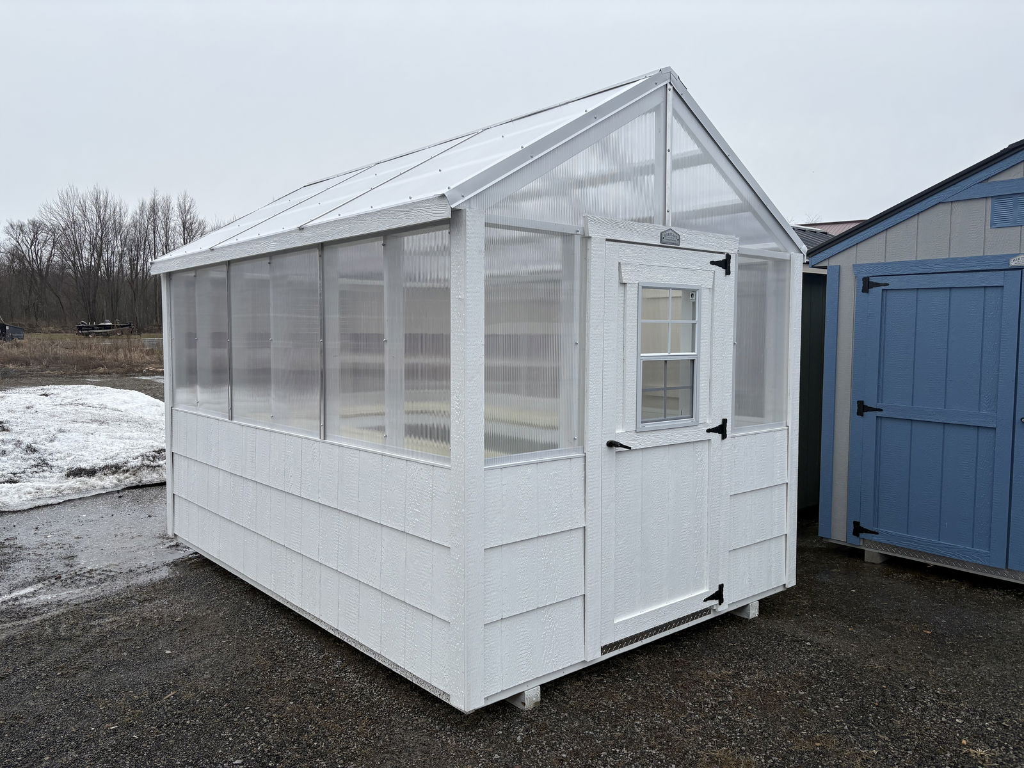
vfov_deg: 53.1
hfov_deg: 67.3
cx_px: 512
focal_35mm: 26
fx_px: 769
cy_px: 384
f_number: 1.6
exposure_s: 1/2747
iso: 50
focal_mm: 5.96
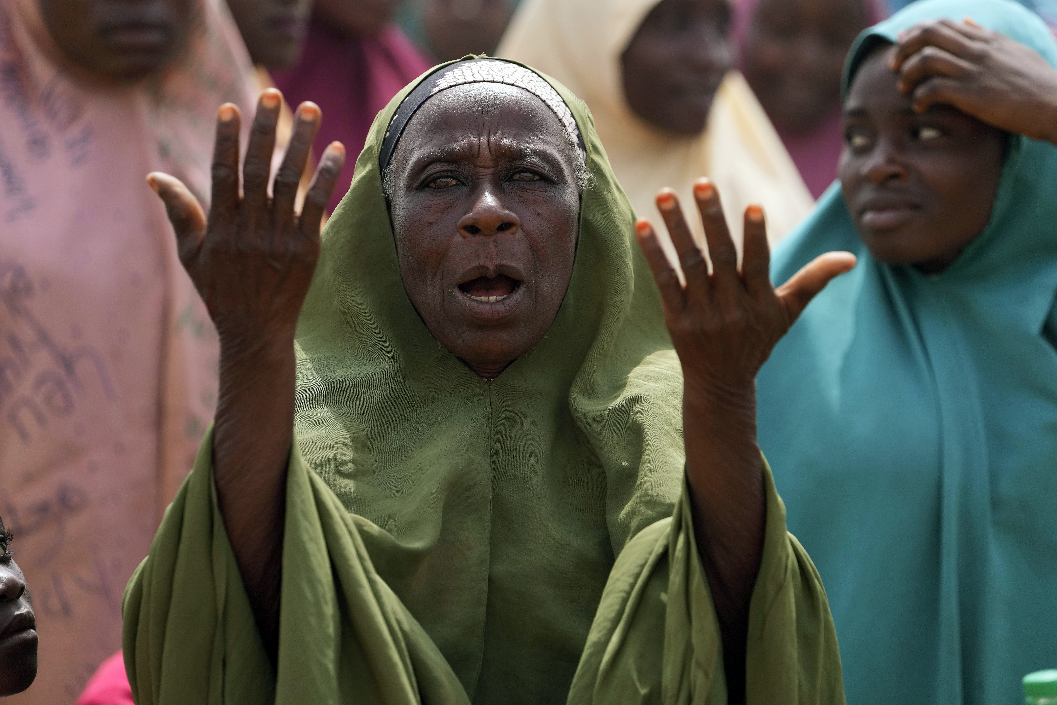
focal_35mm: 200
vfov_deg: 6.9
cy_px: 352
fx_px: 5872
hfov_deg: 10.3
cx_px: 528
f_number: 4.5
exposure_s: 1/2500
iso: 800
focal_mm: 200
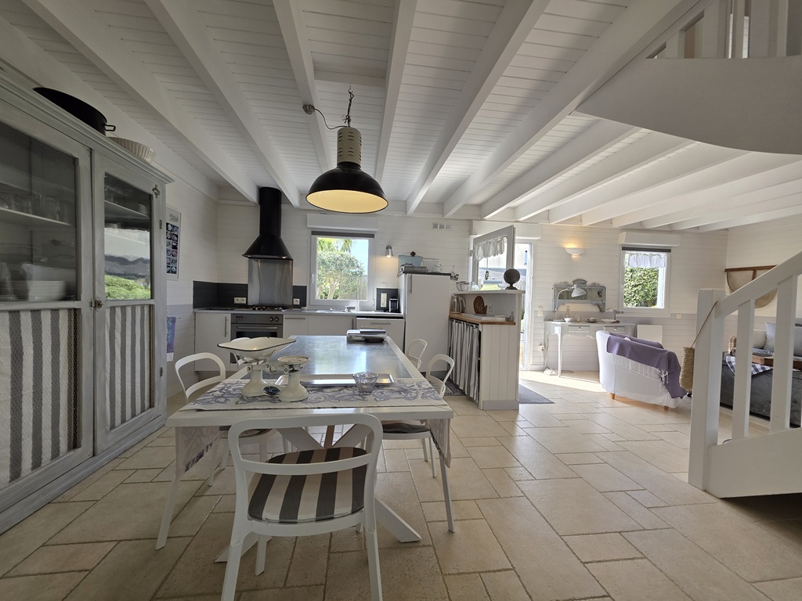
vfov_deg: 89.9
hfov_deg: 106.2
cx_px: 401
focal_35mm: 13
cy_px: 300
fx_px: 301
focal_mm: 2.2
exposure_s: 1/100
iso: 20
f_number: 1.9
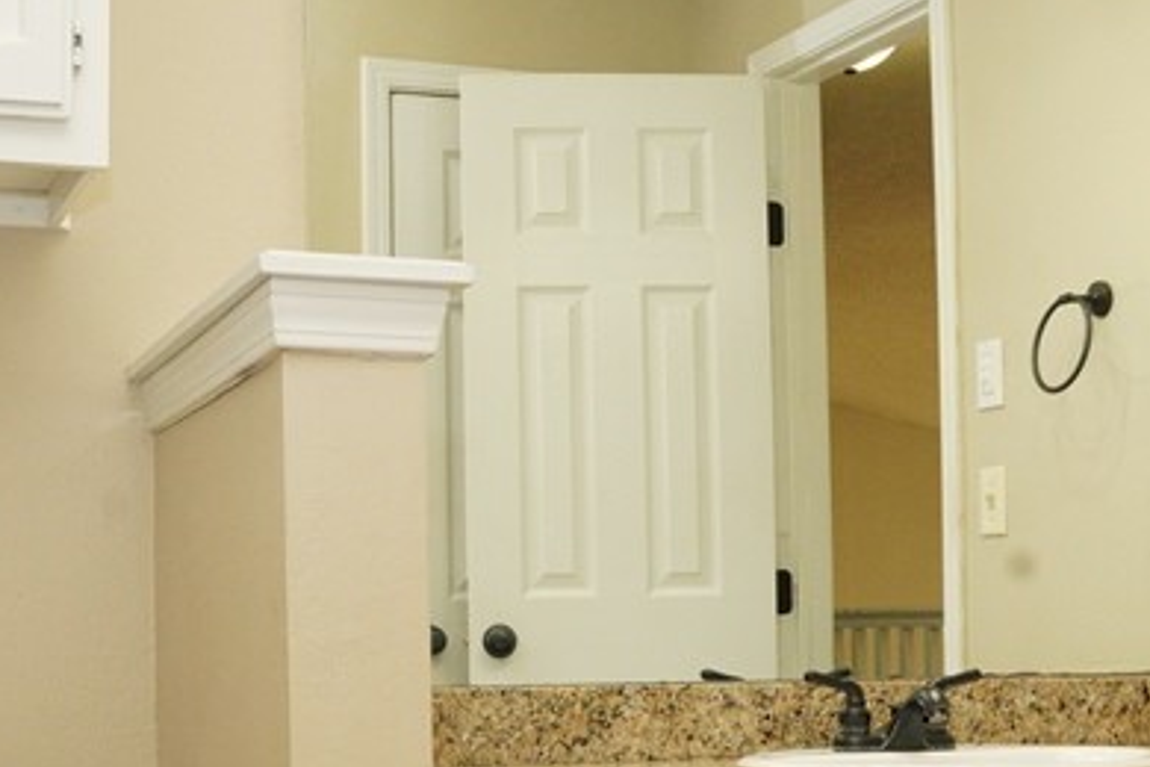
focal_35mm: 63
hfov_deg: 31.8
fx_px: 2012
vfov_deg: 21.2
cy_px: 648
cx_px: 489
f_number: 9
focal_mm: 24
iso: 4000
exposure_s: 1/160
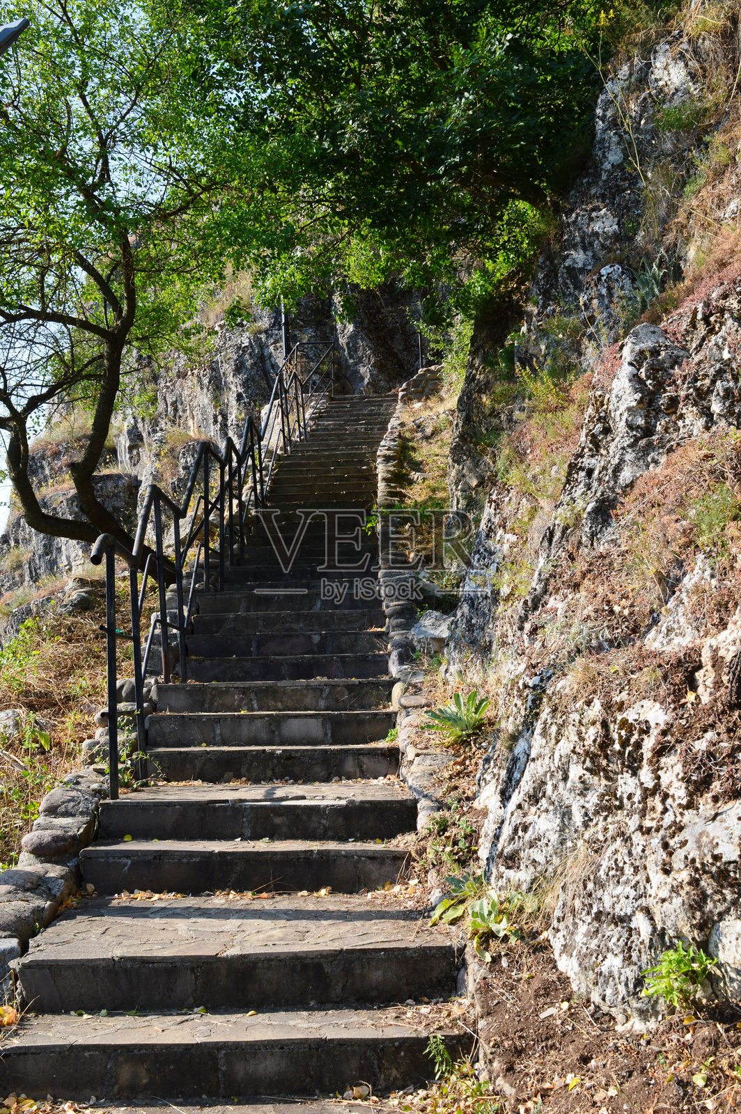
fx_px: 1113
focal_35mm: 36
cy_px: 557
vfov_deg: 53.2
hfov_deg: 36.8
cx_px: 370
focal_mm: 24
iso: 400
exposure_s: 1/320
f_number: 10
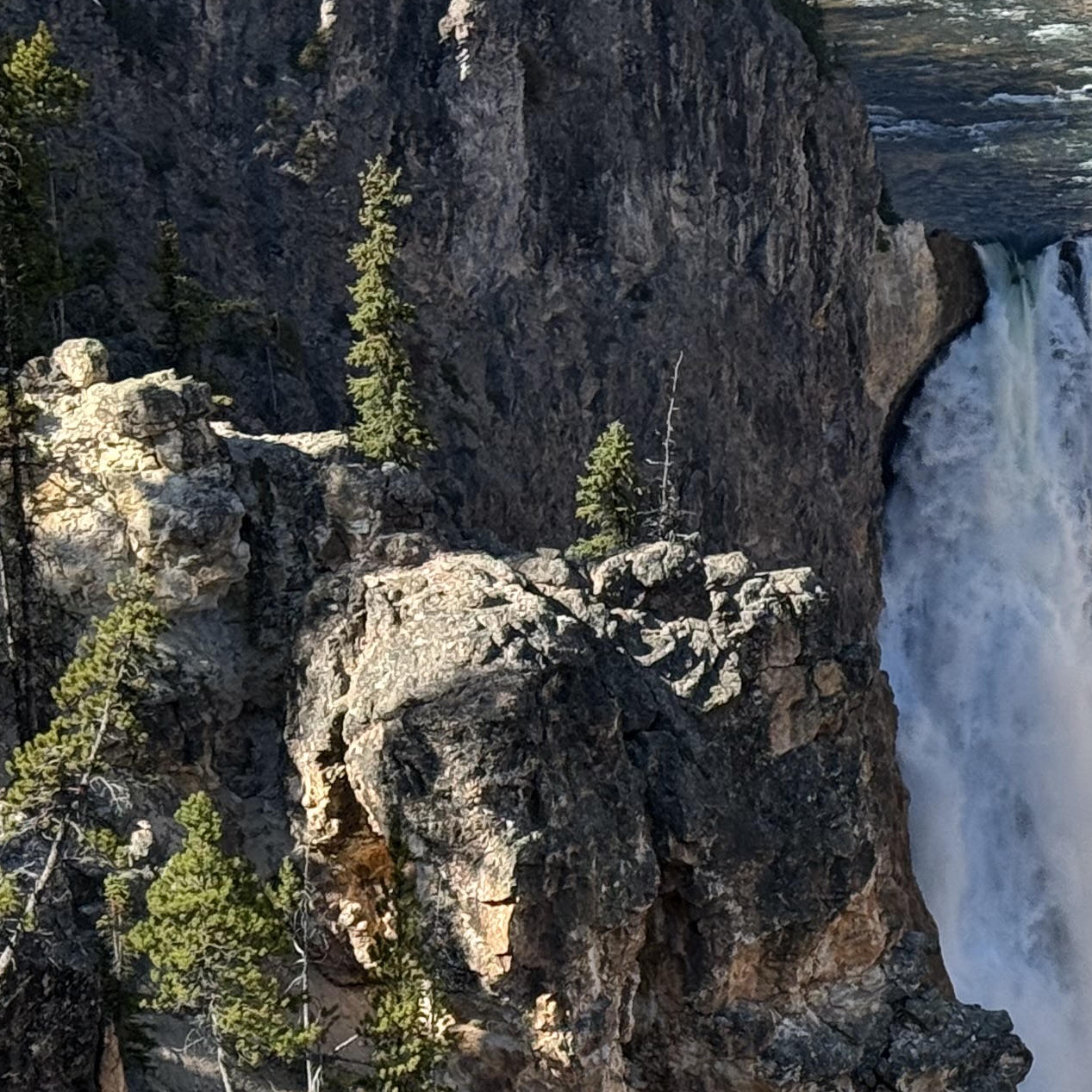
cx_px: 1524
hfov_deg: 12.4
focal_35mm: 135
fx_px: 4818
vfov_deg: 12.9
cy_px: 783
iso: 64
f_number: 1.78
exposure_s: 1/3096
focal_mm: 6.76
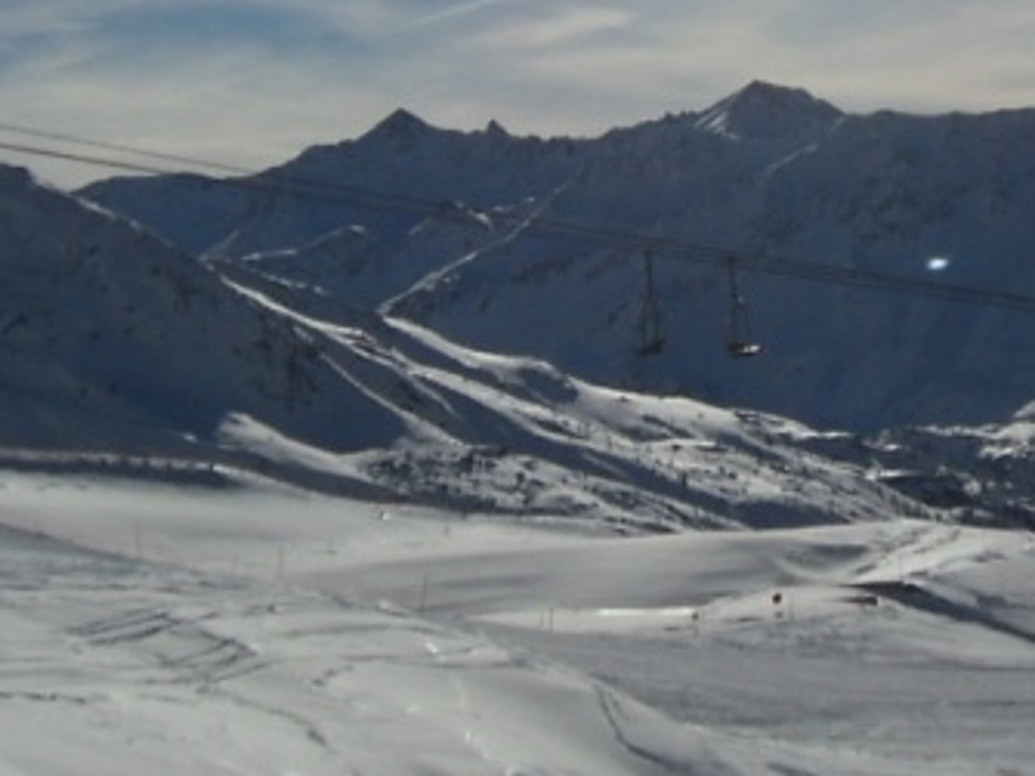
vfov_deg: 13.6
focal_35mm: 107
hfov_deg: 18.2
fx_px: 3198
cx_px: 831
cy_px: 15
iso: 80
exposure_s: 1/1500
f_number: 8.2
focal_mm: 6.3
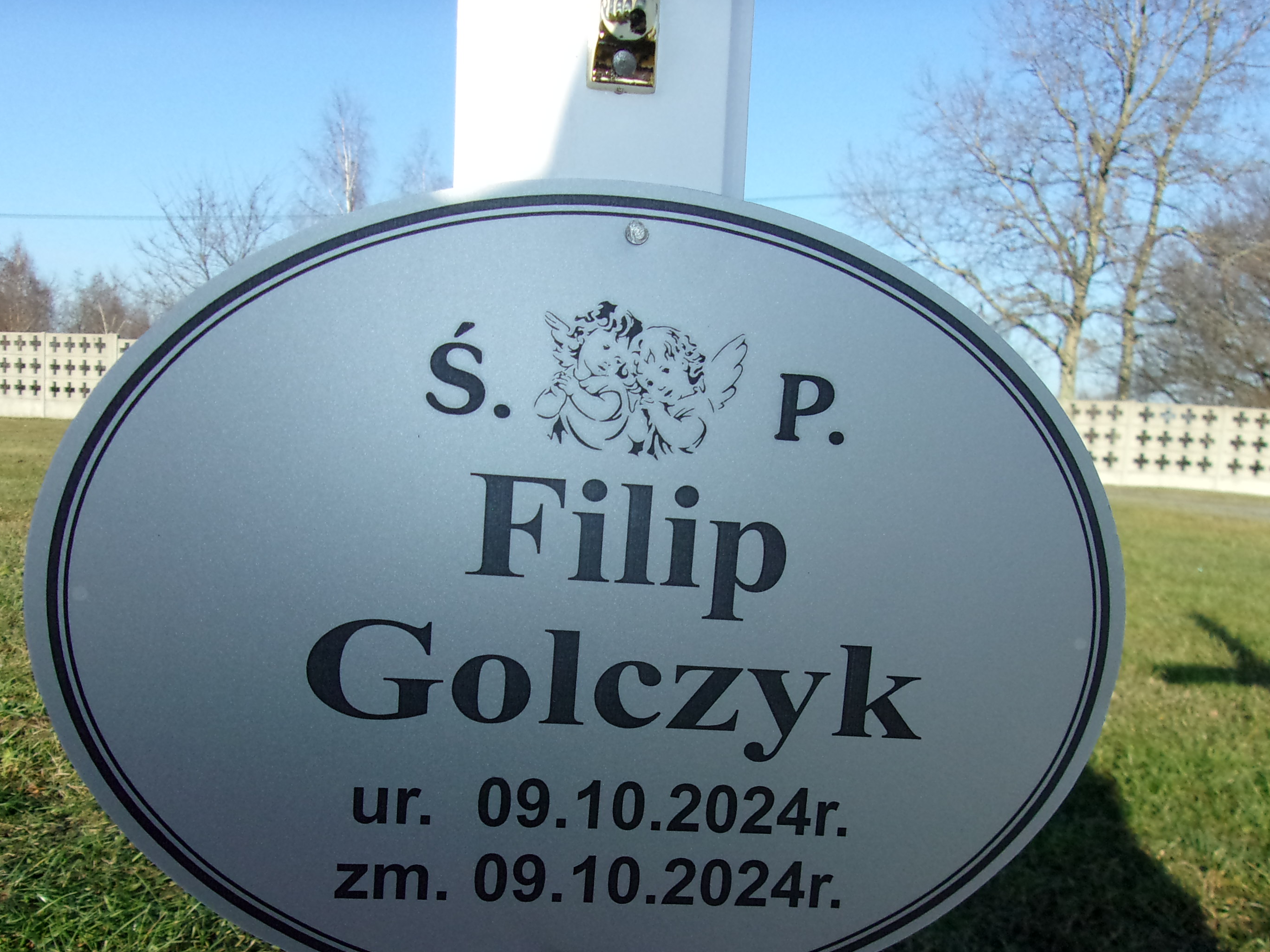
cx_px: 650
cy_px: 609
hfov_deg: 51.3
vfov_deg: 39.3
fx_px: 1321
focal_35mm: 36
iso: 200
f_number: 10.4
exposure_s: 1/160
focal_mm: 4.9
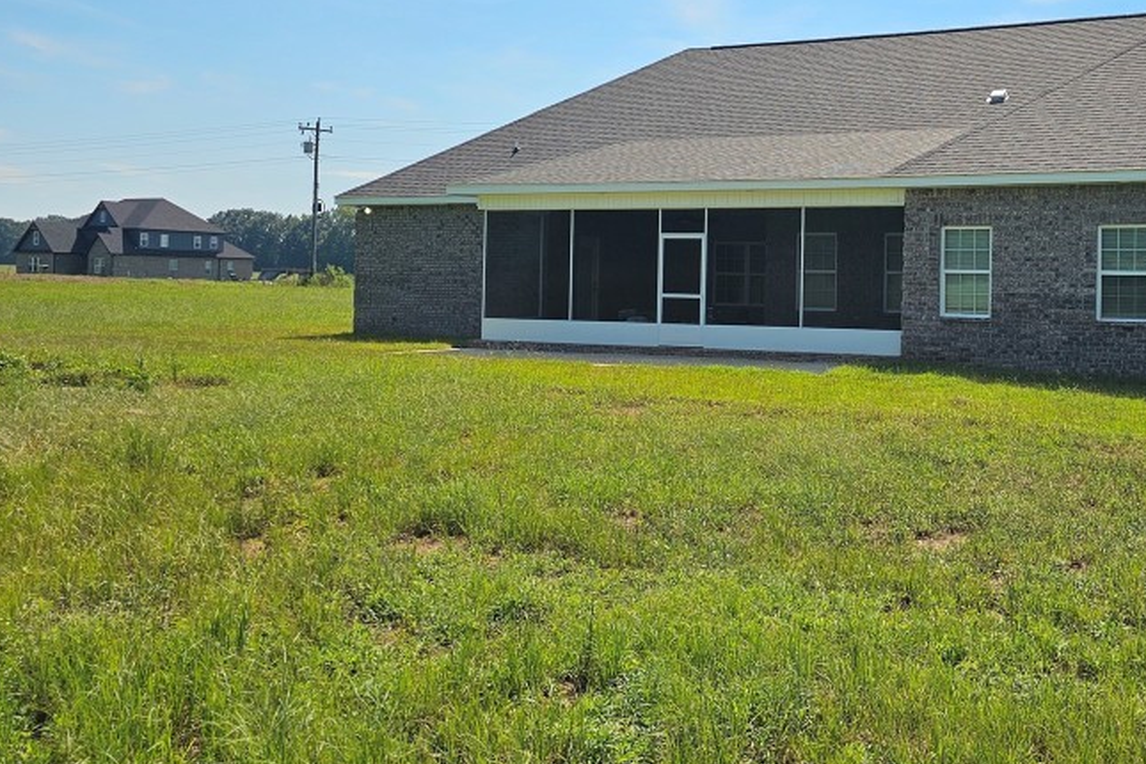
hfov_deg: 48.7
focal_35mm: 38
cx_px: 860
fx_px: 1210
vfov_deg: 34.8
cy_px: 274
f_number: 1.7
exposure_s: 1/1580
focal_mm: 6.3
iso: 10
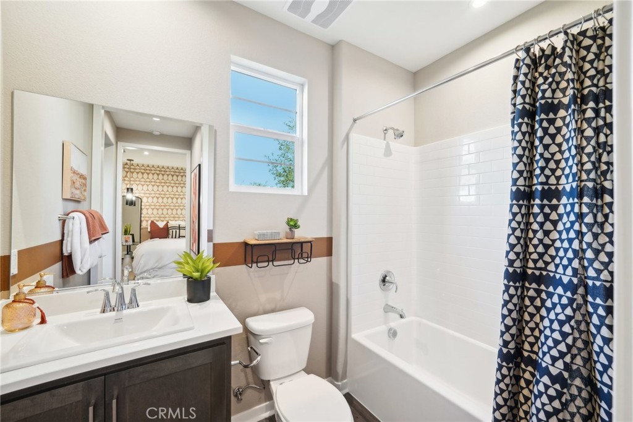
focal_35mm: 14
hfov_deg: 104.3
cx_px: 316
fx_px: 246
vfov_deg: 81.2
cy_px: 211
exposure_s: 1/15
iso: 400
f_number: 8
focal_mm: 14
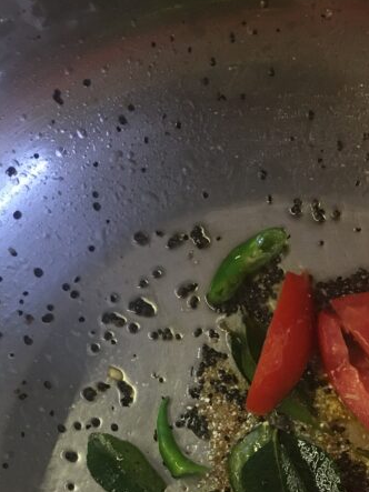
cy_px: 470
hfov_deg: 21.5
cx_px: 318
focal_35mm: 67
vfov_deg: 27.6
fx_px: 953
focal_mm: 4.15
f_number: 2.2
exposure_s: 1/8
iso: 100
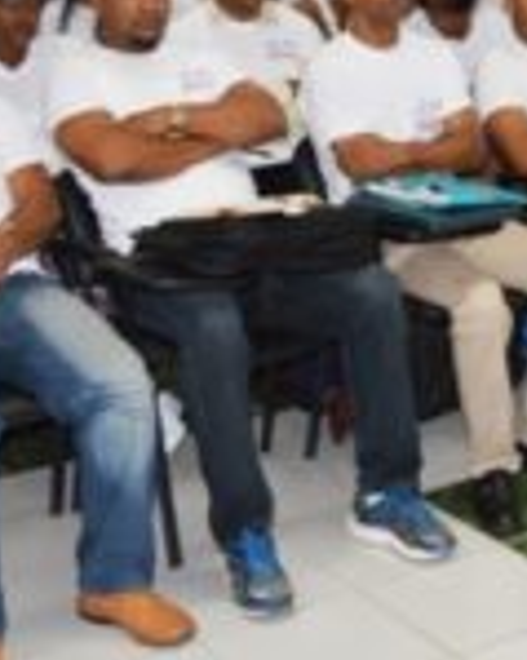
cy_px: 97
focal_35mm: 77
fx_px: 1503
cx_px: 585
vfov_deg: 24.2
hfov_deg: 19.1
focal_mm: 20
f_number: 3.5
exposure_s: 1/30
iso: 140
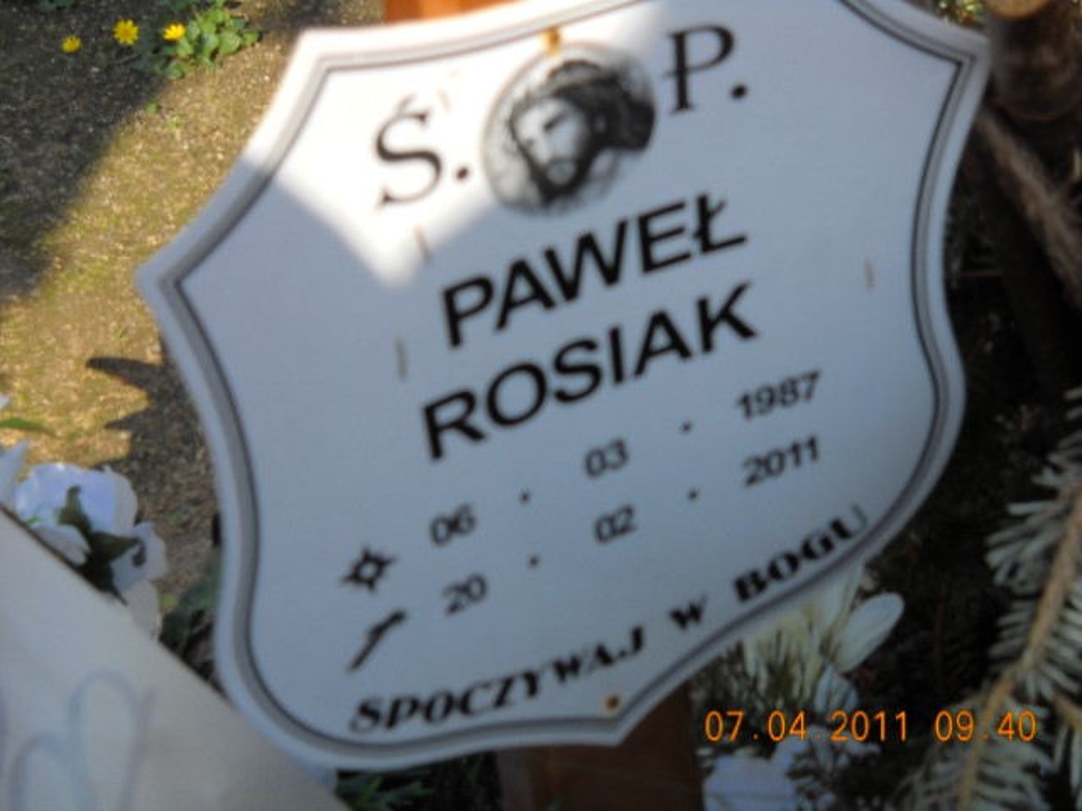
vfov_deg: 19.1
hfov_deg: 25.3
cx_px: 541
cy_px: 406
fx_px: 2407
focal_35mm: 77
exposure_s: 1/323
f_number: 4.4
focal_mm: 12.71
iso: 64
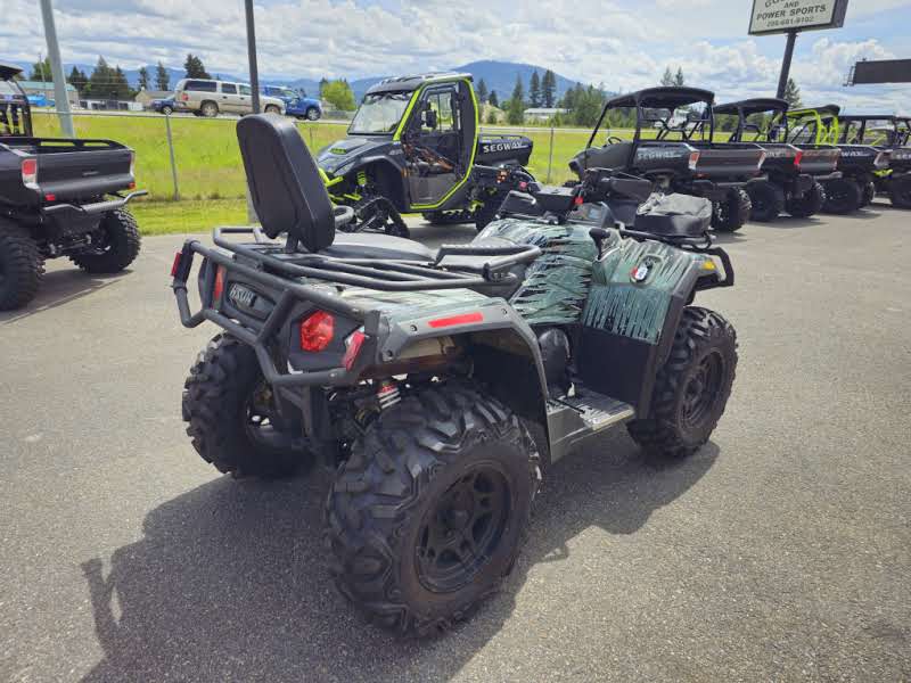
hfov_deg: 73.9
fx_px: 605
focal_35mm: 23
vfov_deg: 58.9
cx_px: 456
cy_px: 342
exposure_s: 1/489
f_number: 1.7
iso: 10
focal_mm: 6.3
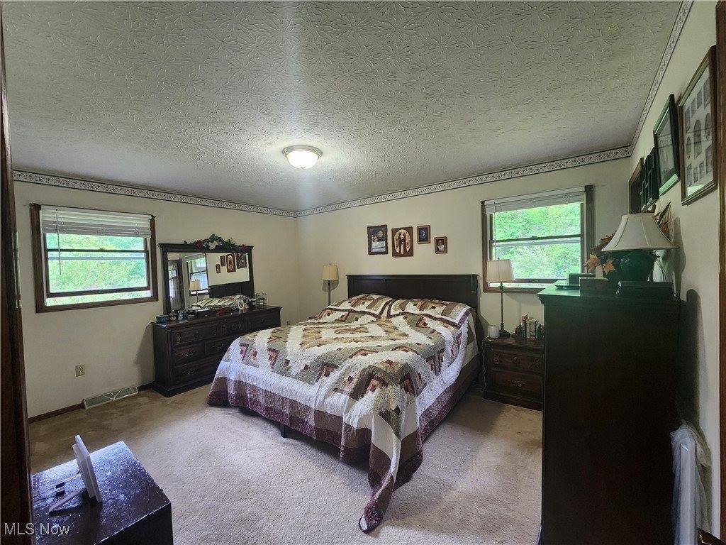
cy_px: 272
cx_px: 363
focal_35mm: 13
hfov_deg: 106.2
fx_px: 273
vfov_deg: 89.9
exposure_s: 1/40
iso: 320
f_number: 2.2
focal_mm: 2.2
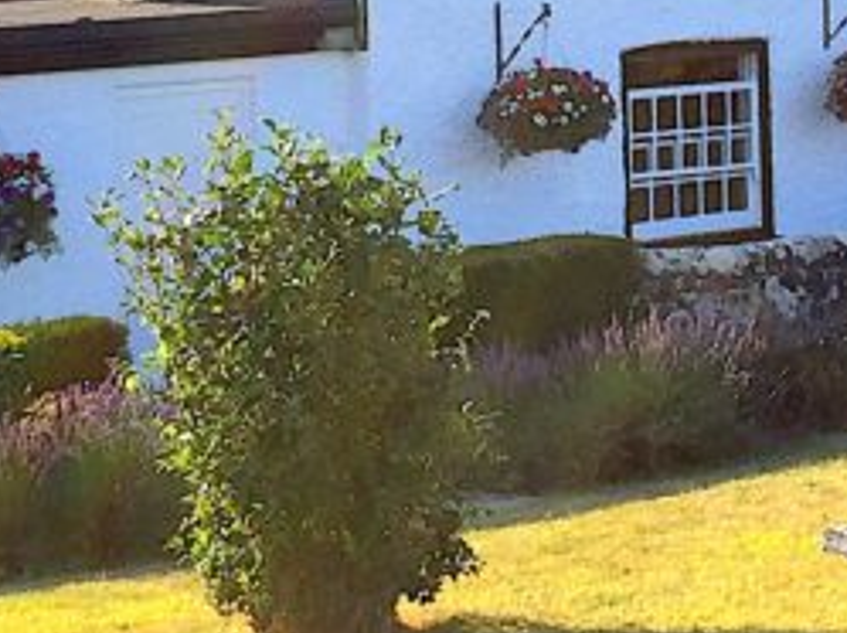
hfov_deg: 13.9
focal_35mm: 140
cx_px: 816
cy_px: -112
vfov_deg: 10.4
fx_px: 3421
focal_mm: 4.15
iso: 32
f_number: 2.2
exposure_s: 1/824
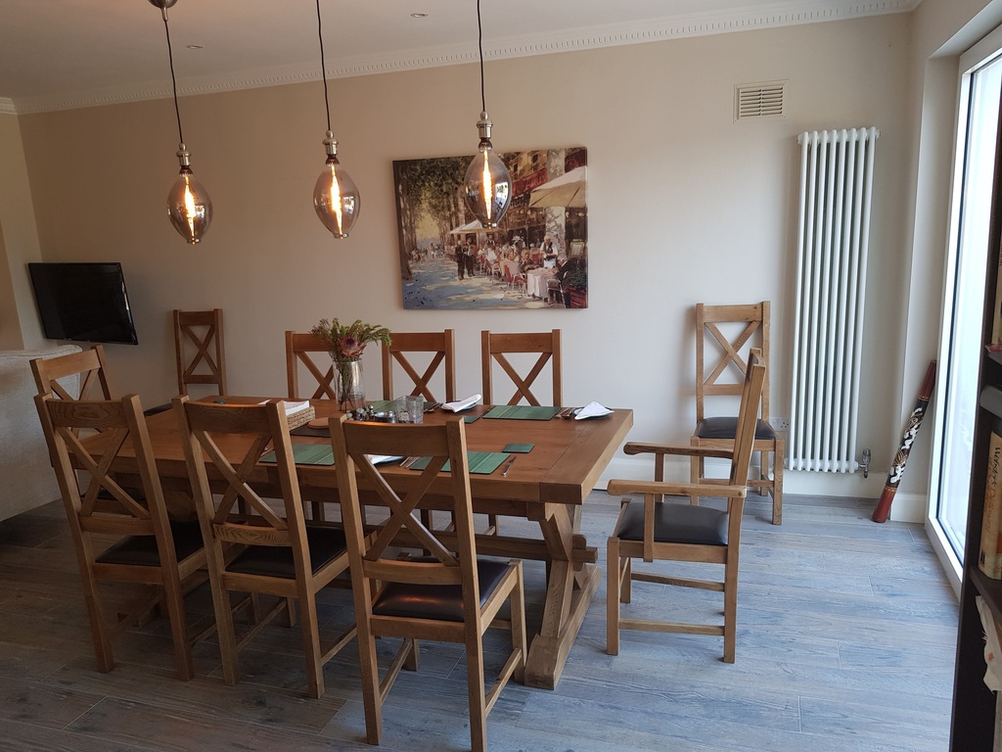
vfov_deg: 53.1
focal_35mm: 26
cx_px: 501
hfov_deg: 67.3
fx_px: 753
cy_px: 376
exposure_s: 1/50
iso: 40
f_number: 1.7
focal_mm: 4.2
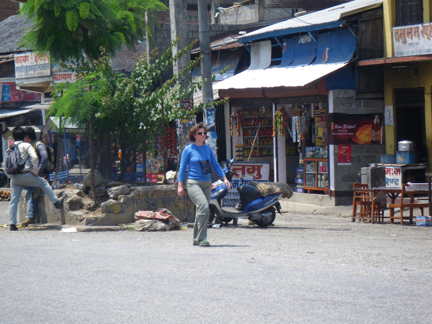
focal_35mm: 115
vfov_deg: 12.9
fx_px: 1435
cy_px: 162
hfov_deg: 17.1
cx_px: 216
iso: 64
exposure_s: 1/160
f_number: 5.2
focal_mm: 20.6
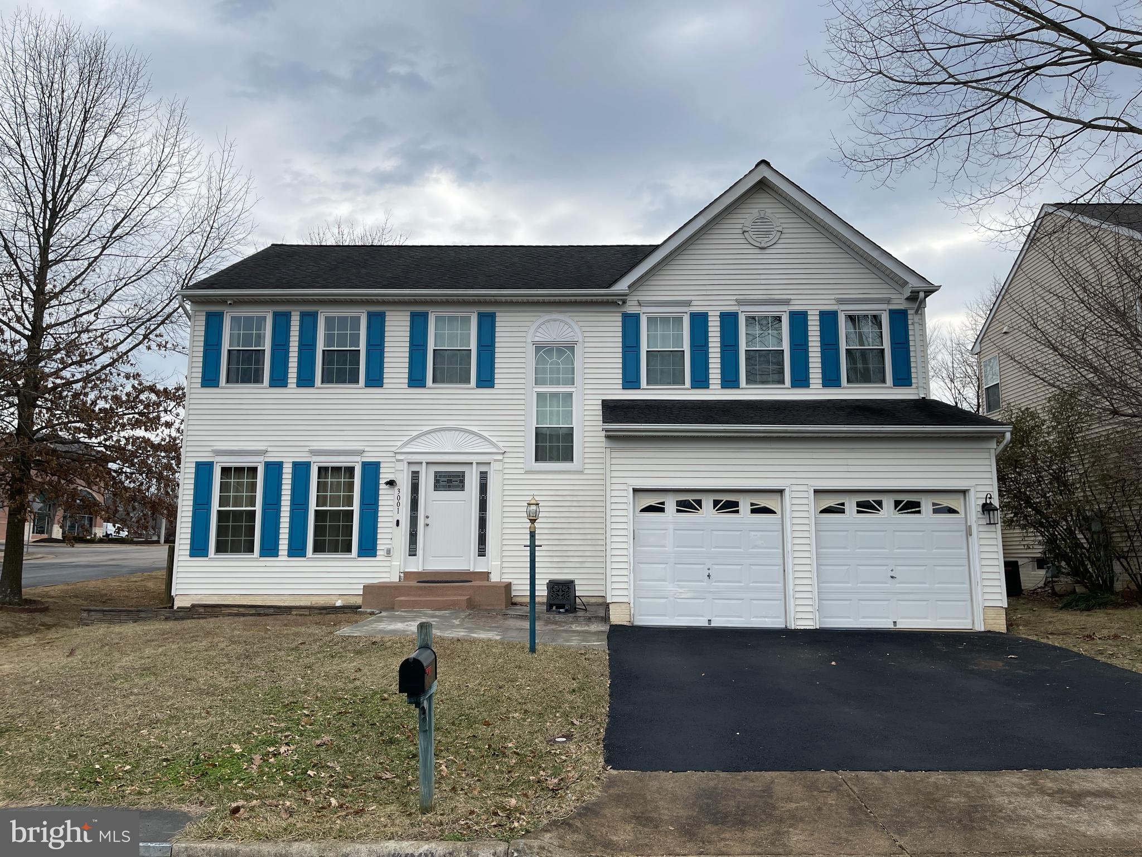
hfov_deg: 69.4
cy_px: 428
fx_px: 825
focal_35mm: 25
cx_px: 571
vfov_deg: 54.9
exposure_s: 1/3165
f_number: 1.6
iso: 32
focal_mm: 5.1
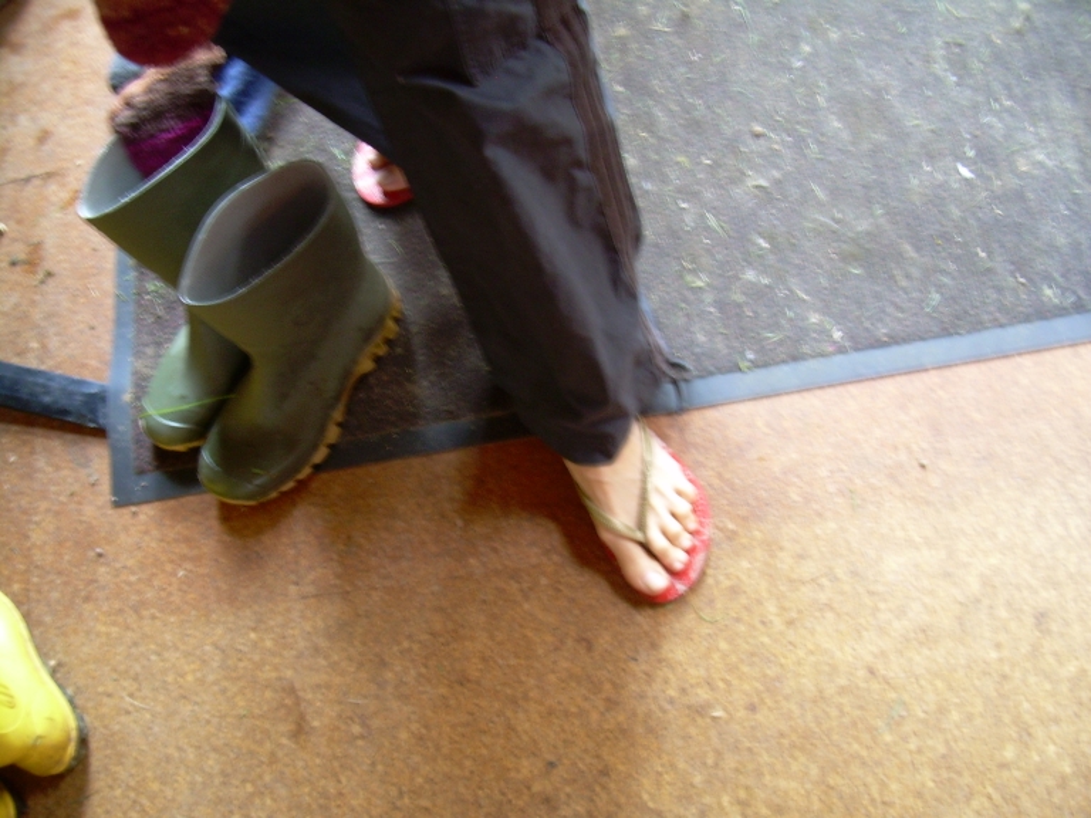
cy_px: 409
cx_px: 546
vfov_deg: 37.7
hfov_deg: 49.0
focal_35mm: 38
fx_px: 1198
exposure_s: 1/2
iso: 130
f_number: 2.8
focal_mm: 6.3
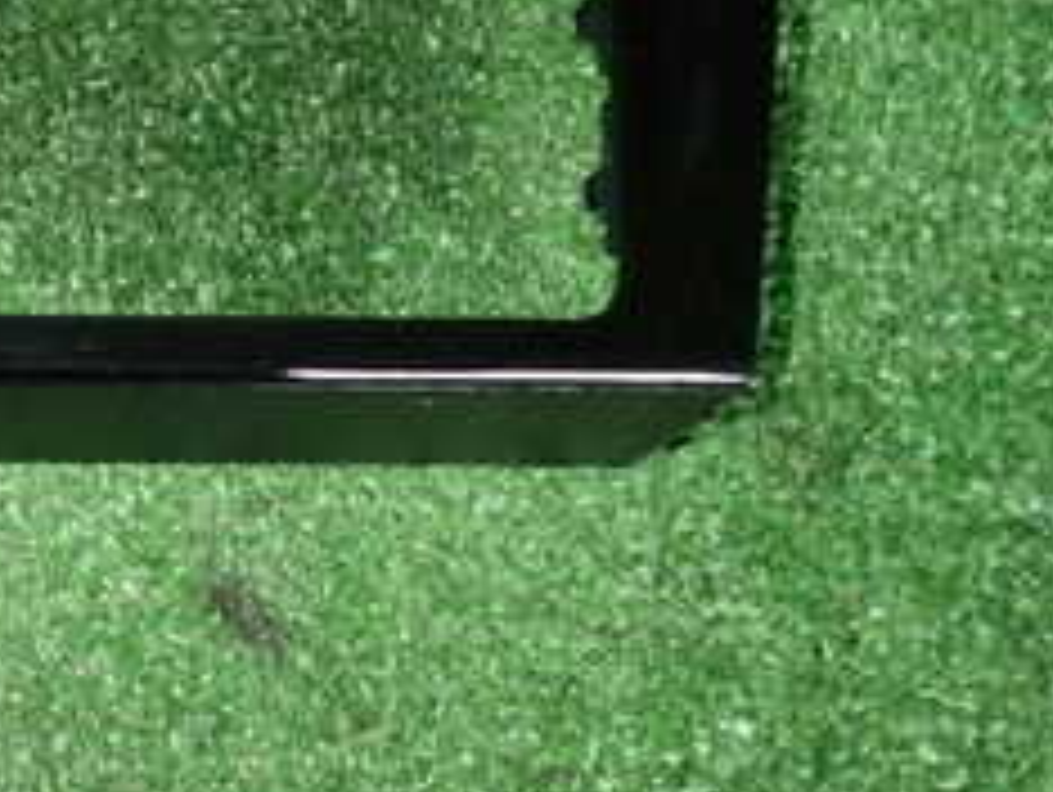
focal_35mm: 64
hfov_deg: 26.6
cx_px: -234
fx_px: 1949
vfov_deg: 21.8
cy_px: -76
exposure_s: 1/30
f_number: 5.6
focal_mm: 4.5
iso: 160
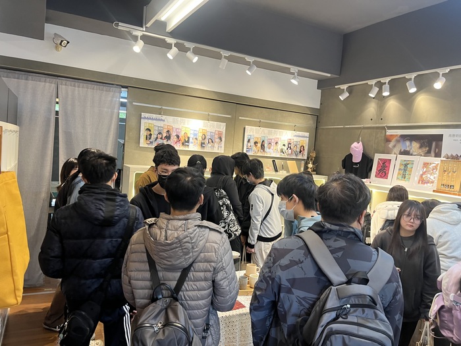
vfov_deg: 53.1
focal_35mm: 26
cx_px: 230
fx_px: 346
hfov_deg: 67.3
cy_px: 173
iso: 100
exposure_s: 1/60
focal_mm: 5.1
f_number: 1.6
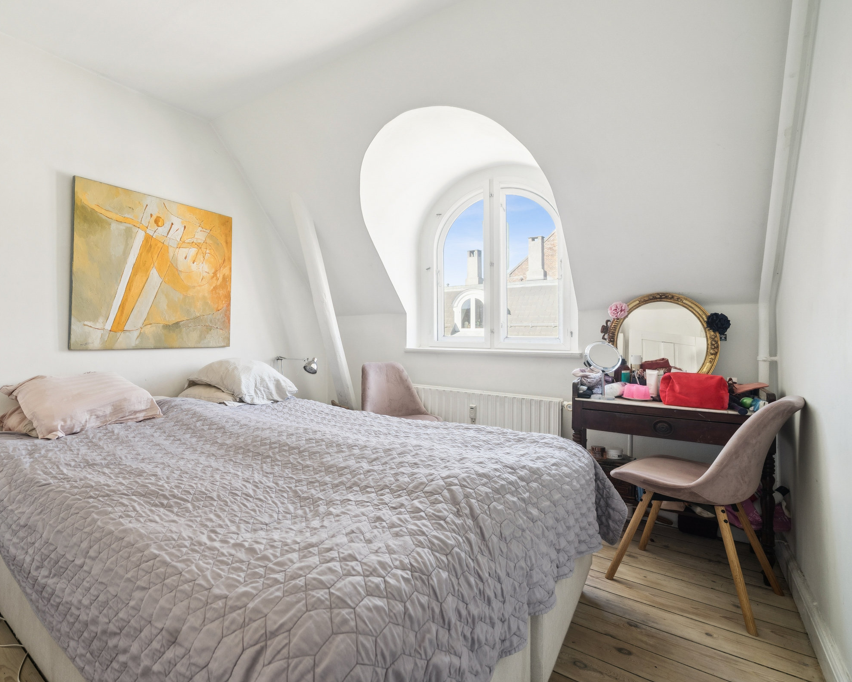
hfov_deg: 85.3
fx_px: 429
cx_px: 260
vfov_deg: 76.9
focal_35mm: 17
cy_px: 323
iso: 200
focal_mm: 12
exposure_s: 1/40
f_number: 5.6
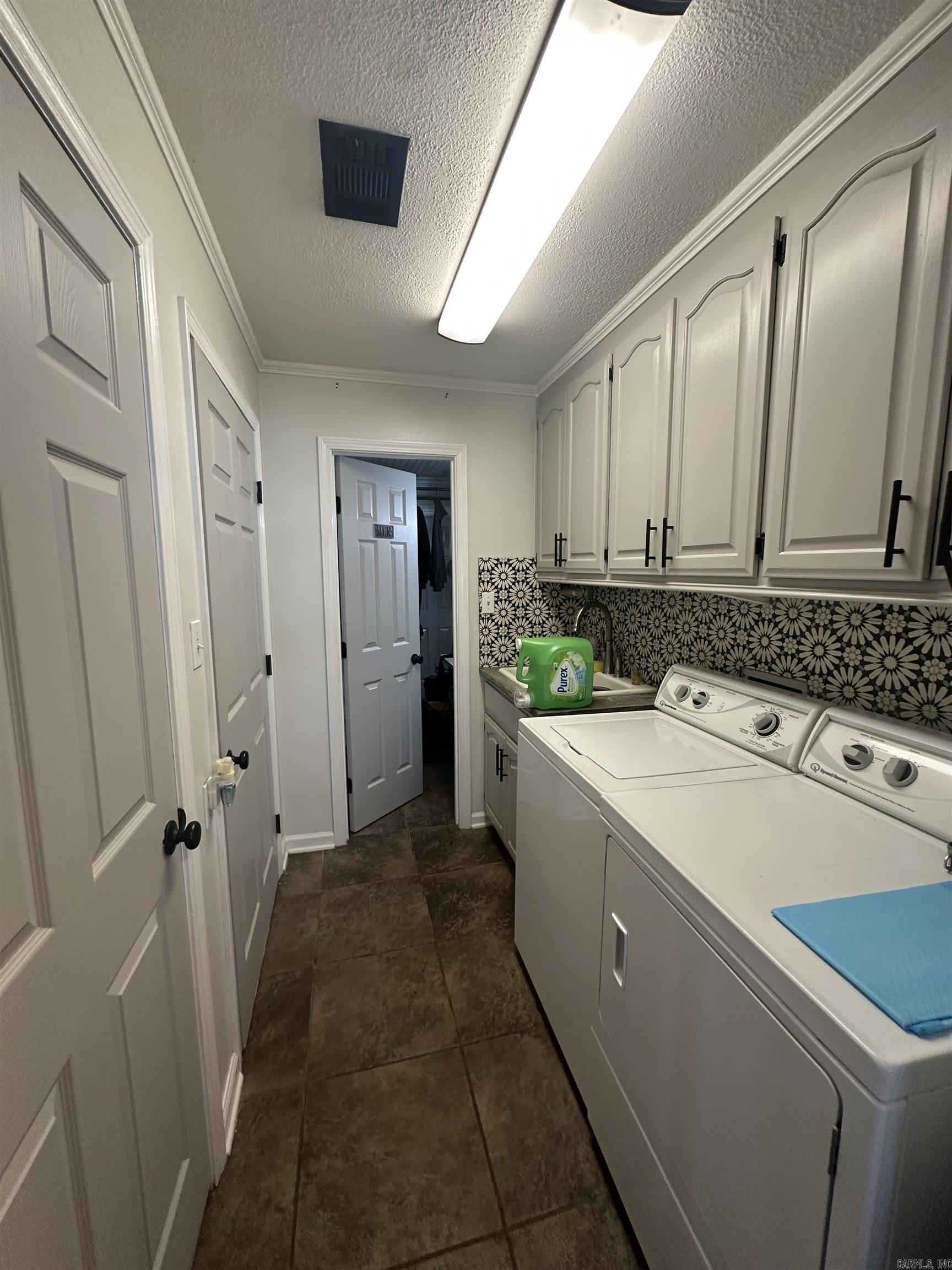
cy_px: 635
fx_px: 513
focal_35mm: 14
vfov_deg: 102.1
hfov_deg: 85.7
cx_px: 476
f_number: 2.2
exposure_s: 1/60
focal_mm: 2.22
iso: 200
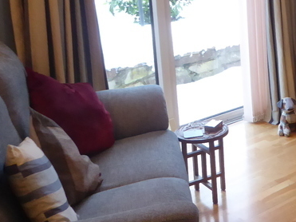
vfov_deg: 21.1
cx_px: 360
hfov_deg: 25.2
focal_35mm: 69
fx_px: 590
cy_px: 51
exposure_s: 1/40
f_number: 3.3
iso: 400
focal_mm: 4.3
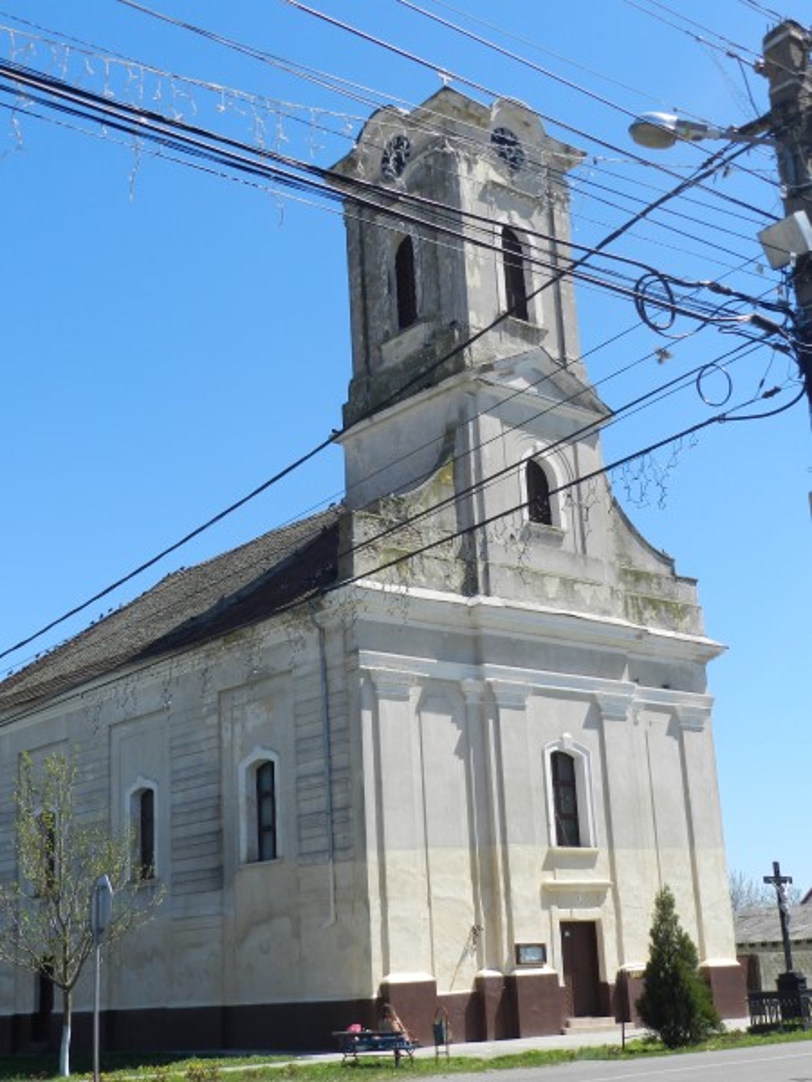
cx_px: 406
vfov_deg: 41.2
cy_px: 541
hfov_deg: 31.5
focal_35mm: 46
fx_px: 1439
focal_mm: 8.1
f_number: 4.2
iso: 160
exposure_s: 1/1000
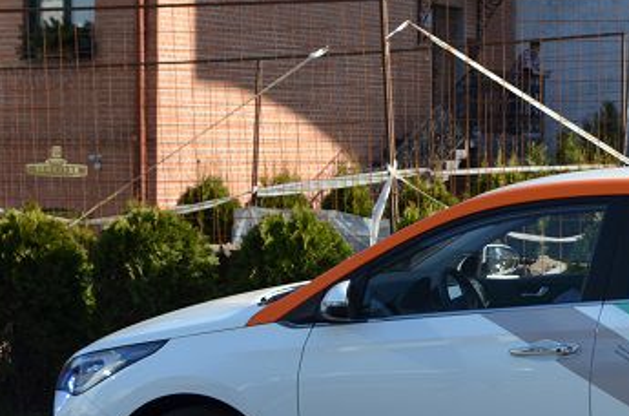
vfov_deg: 12.3
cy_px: 224
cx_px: 593
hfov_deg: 18.1
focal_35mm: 111
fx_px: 1935
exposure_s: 1/250
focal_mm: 35
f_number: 8
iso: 180
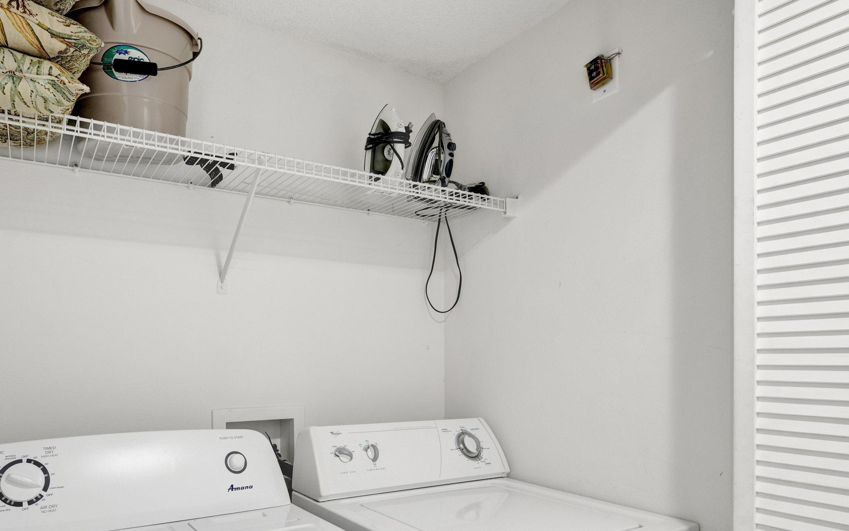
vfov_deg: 56.0
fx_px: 486
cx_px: 290
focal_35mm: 21
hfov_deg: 79.8
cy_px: 356
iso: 400
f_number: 11
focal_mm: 14
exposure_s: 1/1.67
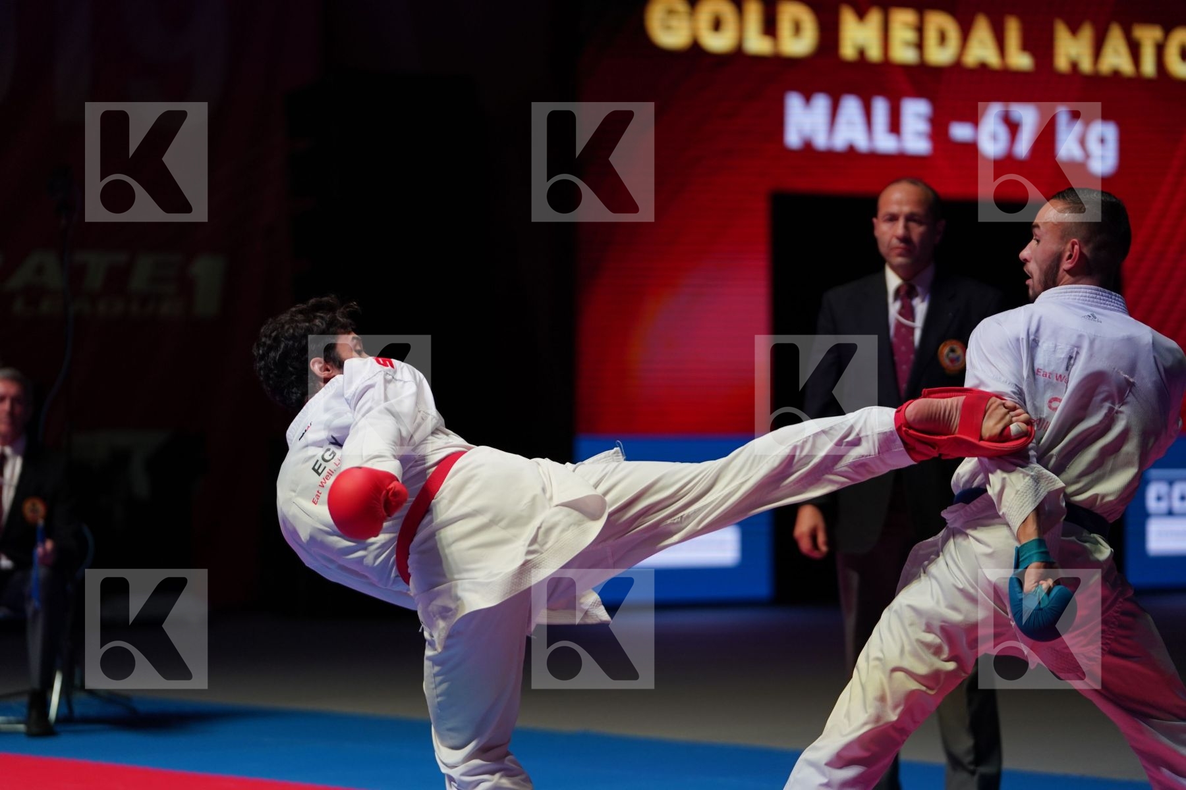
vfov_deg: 10.4
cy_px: 395
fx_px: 4348
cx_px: 593
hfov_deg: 15.5
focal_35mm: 132
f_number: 2.8
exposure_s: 1/1000
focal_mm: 132
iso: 1250
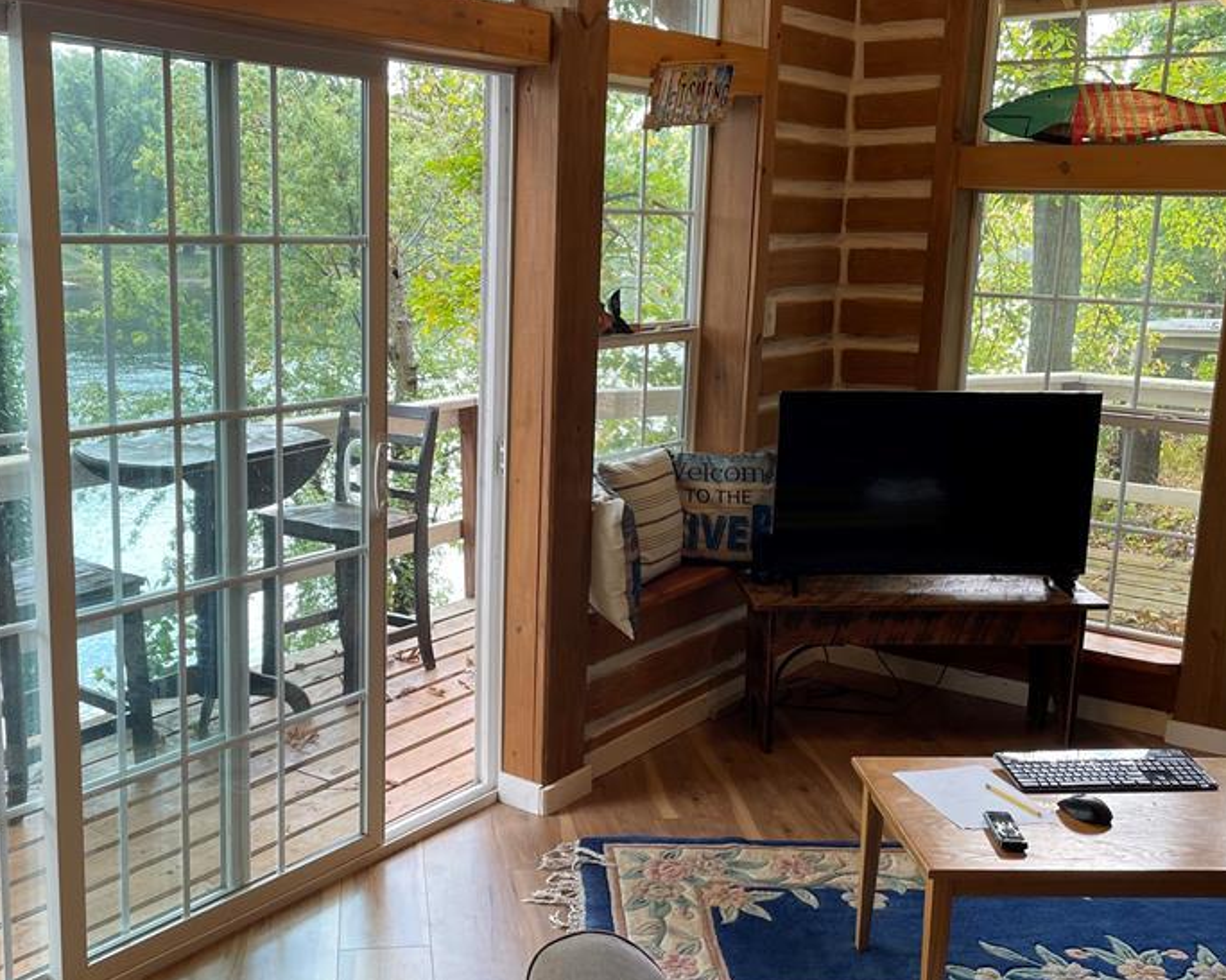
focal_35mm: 38
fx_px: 1379
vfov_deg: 39.1
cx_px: 563
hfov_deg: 47.9
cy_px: 505
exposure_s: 1/120
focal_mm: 4.2
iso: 40
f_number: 1.6
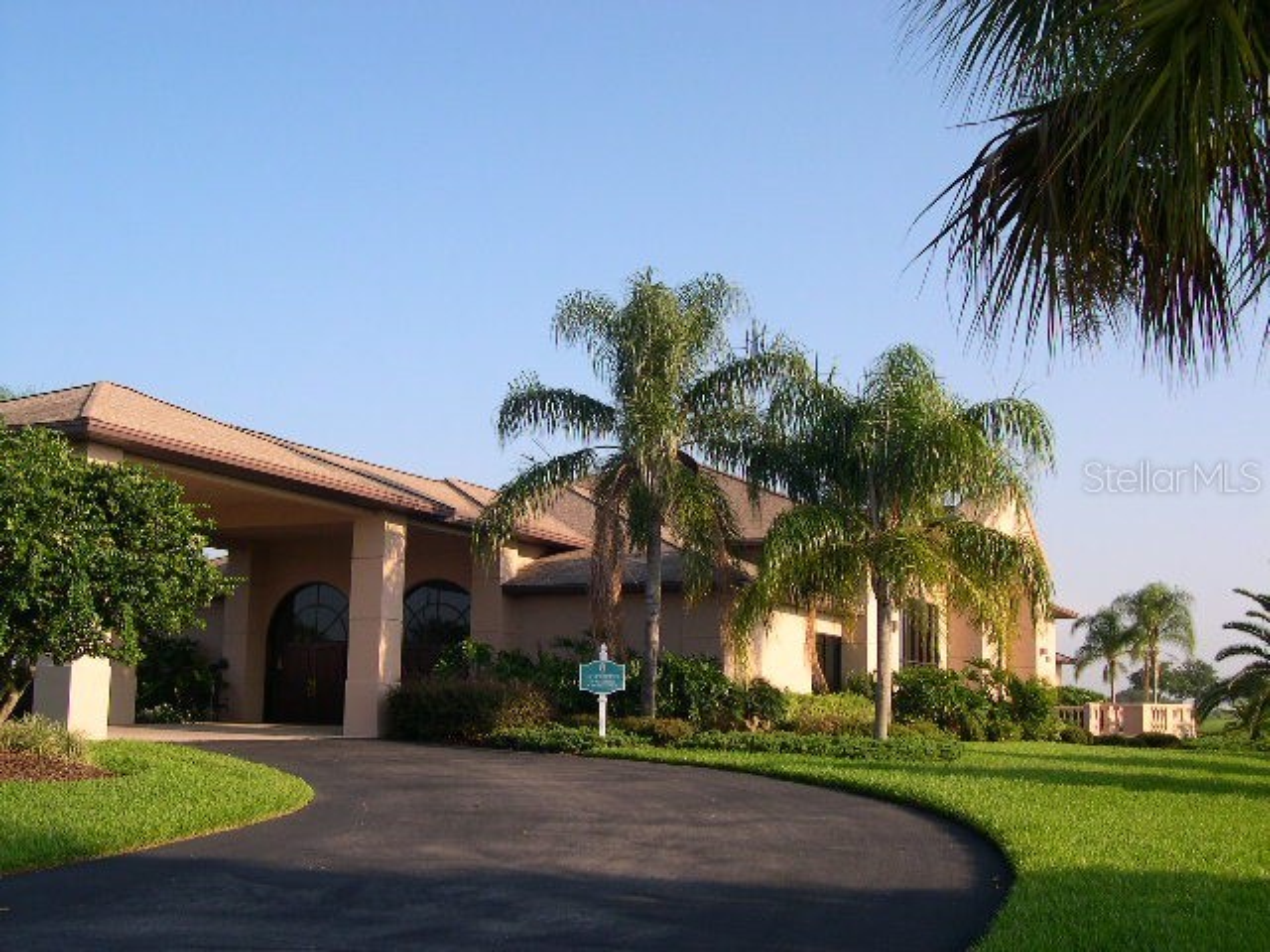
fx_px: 1394
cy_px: 476
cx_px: 635
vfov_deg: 37.7
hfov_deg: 49.0
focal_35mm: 38
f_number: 7.6
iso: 100
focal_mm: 8
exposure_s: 1/101
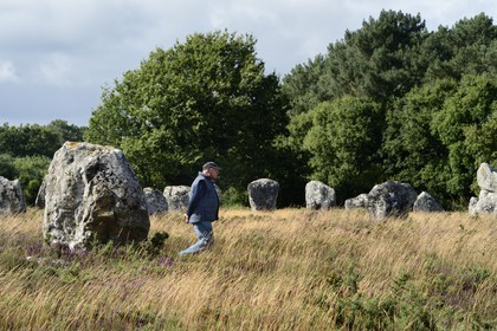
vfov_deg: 13.0
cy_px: 166
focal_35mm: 105
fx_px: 1449
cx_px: 248
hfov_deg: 19.5
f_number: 10
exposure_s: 1/200
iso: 200
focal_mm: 105
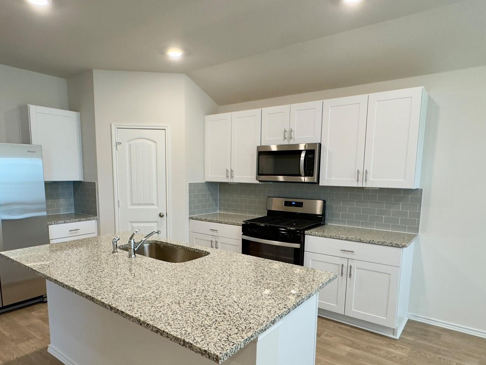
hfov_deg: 73.8
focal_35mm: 23
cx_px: 223
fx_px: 323
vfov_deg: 58.5
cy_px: 217
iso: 320
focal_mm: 2.22
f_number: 2.2
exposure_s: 1/120
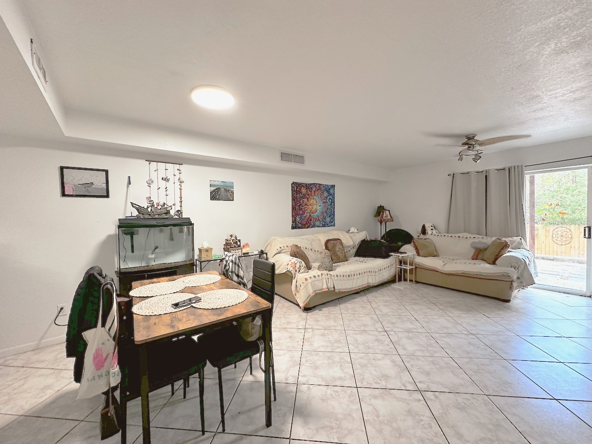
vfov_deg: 85.7
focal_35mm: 14
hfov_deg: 102.1
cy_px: 222
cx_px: 296
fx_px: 239
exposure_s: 1/60
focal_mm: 2.22
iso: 400
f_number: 2.2
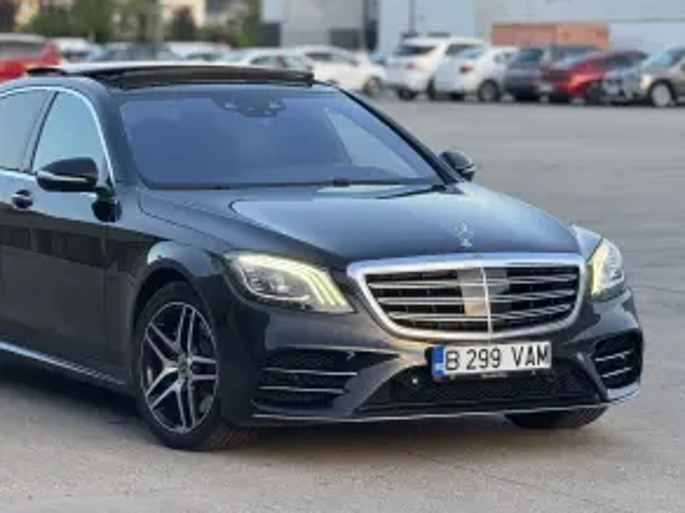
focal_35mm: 148
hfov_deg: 13.3
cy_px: 274
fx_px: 2929
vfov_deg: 10.0
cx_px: 267
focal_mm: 15.66
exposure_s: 1/99
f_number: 2.8
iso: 100
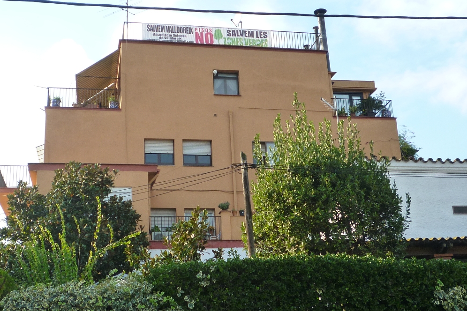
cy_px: 143
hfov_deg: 40.3
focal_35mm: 49
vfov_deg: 27.5
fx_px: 636
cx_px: 234
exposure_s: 1/320
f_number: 3.3
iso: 125
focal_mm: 5.3
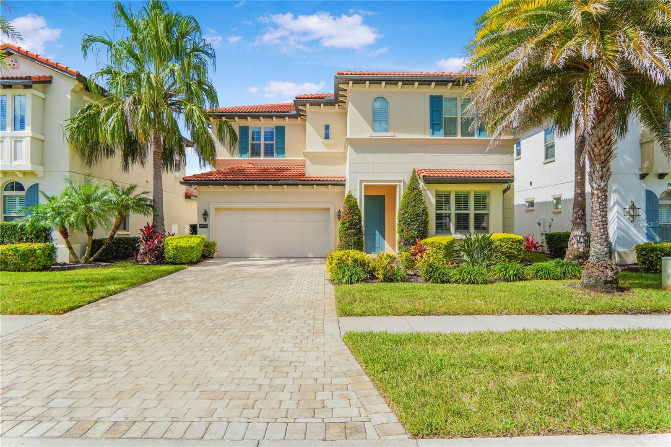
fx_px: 335
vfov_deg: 67.4
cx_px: 336
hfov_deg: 90.0
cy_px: 224
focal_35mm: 18
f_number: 6.3
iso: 100
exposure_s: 1/400
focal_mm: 12
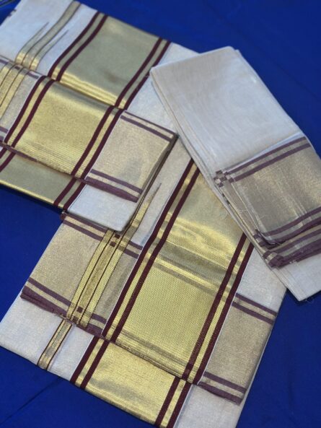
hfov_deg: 30.3
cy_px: 214
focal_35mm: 48
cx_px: 160
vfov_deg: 39.6
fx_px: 593
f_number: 1.78
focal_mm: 6.86
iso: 125
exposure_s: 1/120
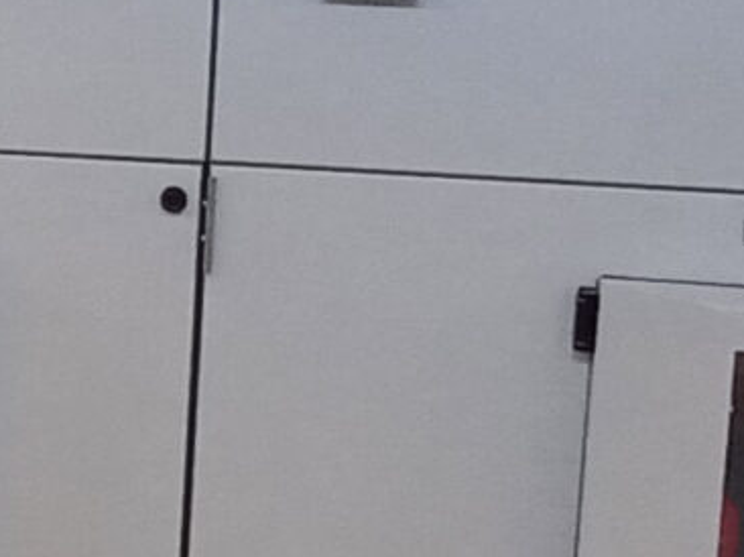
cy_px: 22
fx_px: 1955
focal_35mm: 91
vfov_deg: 16.0
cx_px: -234
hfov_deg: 19.8
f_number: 2.2
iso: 80
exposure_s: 1/50
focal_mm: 1.42
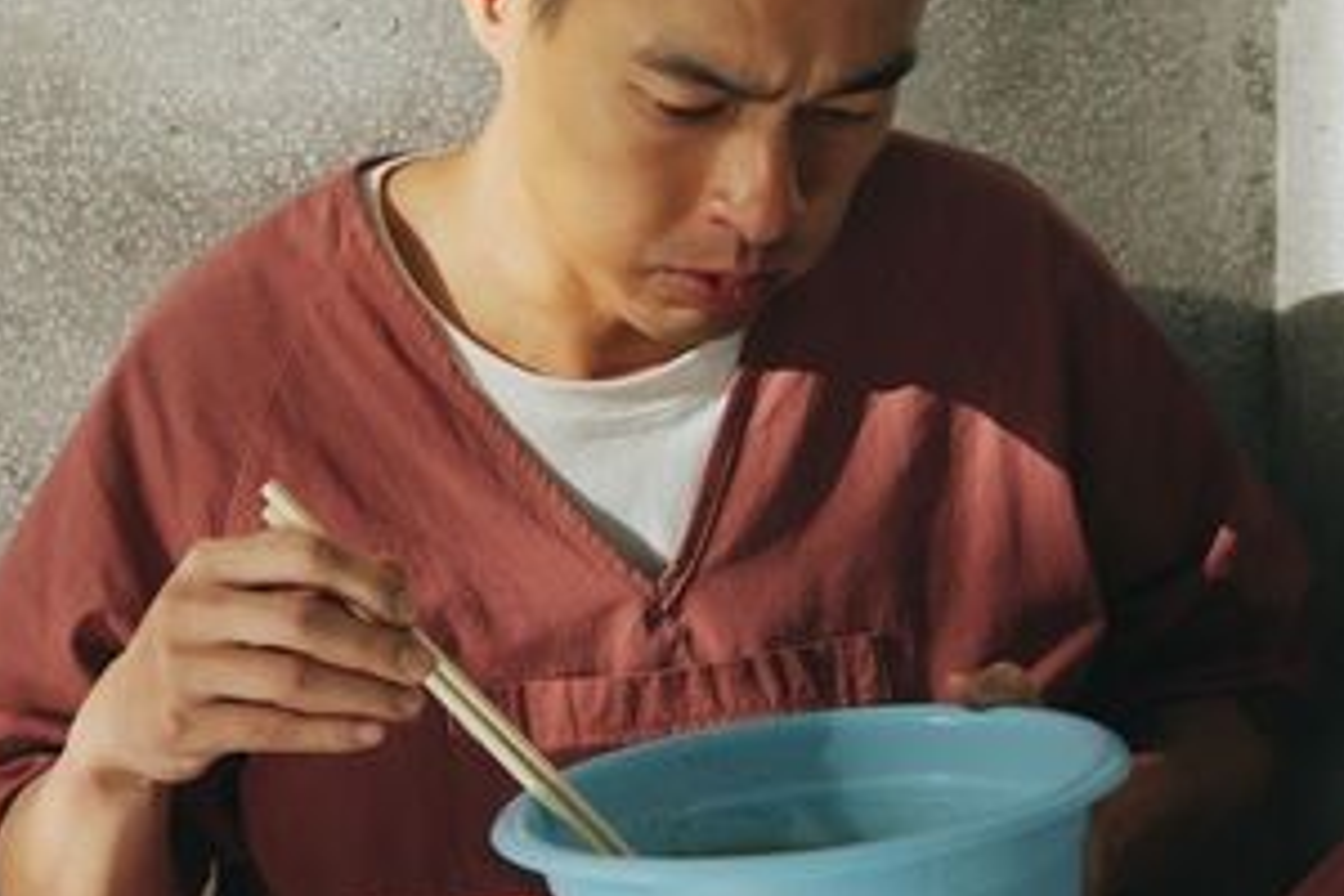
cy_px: 376
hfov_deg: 27.3
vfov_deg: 18.4
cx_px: 502
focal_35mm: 74
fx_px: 2762
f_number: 2.8
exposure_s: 1/250
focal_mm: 37
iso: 1600
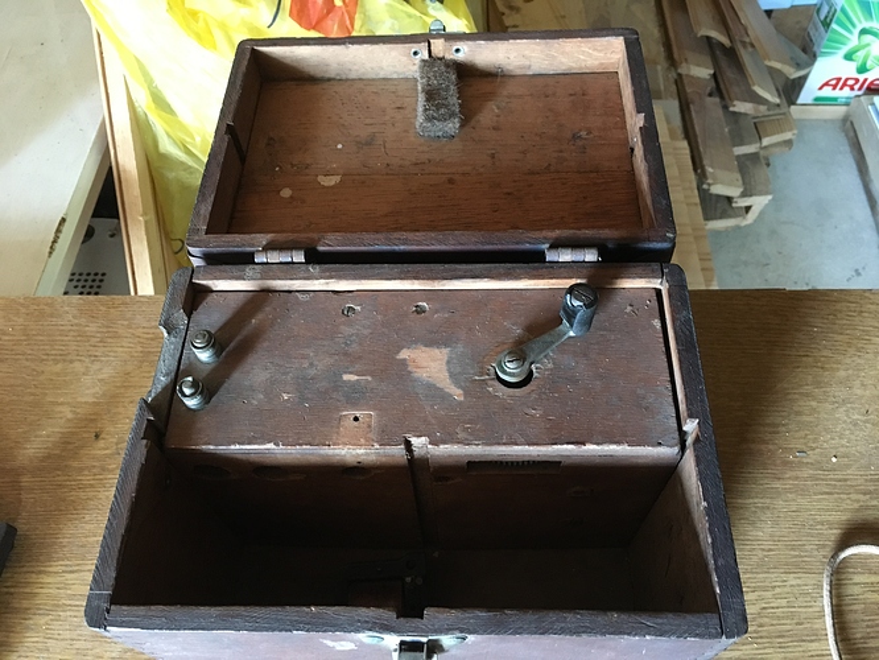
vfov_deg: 48.3
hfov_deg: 61.6
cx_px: 440
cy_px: 330
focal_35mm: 29
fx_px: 737
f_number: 2.2
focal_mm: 4.15
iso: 200
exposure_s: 1/17
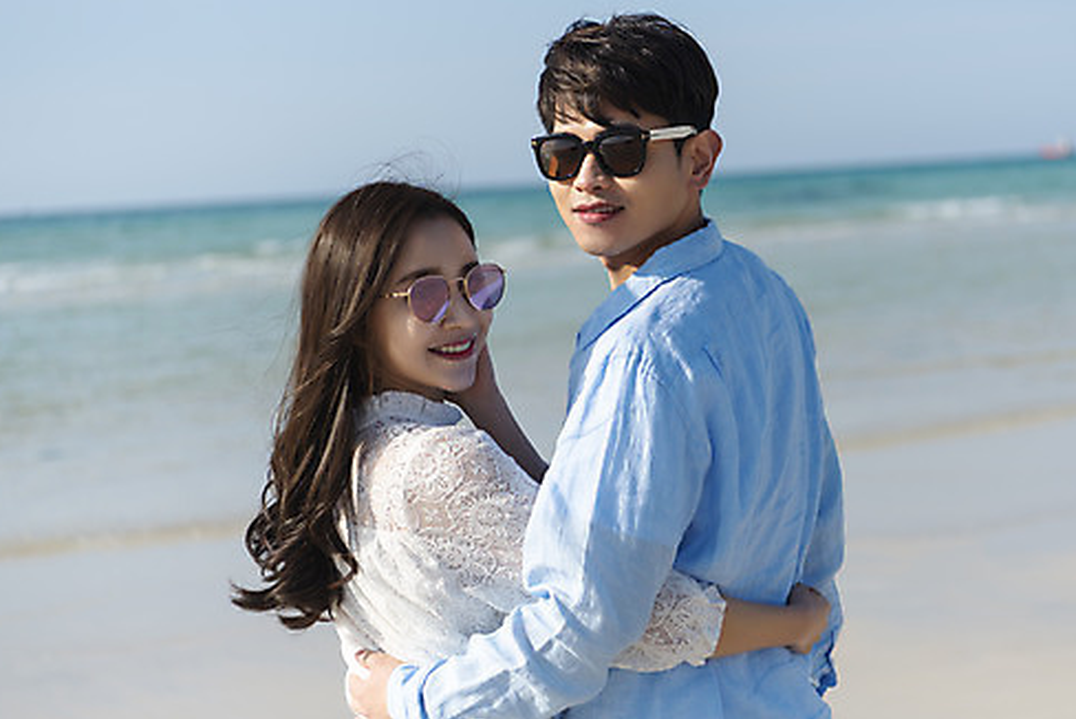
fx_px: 2572
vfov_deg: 15.9
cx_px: 627
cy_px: 368
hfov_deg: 23.6
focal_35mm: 86
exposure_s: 1/3200
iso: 100
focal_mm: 70
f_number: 2.8
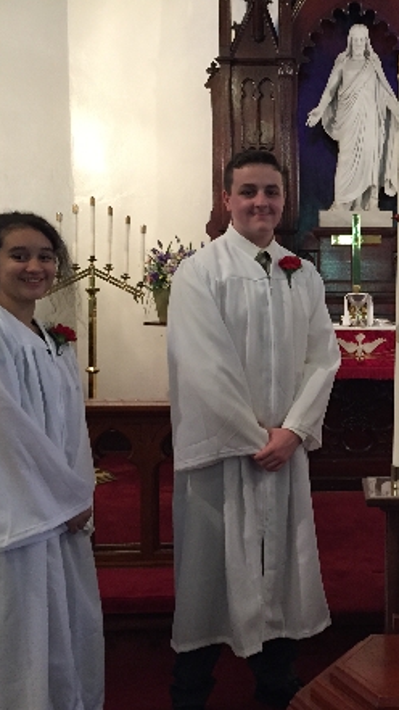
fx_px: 809
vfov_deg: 47.4
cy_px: 361
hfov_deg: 26.4
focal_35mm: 43
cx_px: 385
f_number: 2.2
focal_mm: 4.15
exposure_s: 1/30
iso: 125
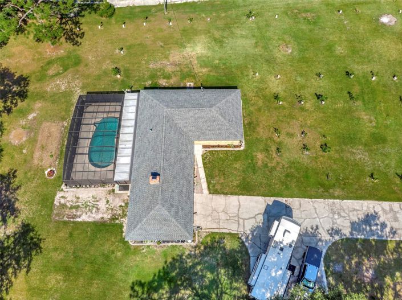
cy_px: 150
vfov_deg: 56.7
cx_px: 201
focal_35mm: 24
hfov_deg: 71.7
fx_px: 278
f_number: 2.8
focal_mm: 4.5
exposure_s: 1/125
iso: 100
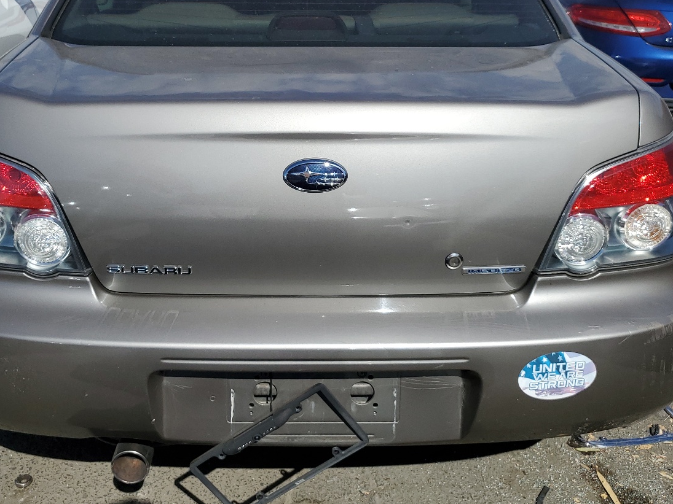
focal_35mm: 38
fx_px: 739
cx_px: 293
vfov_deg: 37.3
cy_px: 163
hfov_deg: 48.9
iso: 50
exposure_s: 1/10000
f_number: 1.5
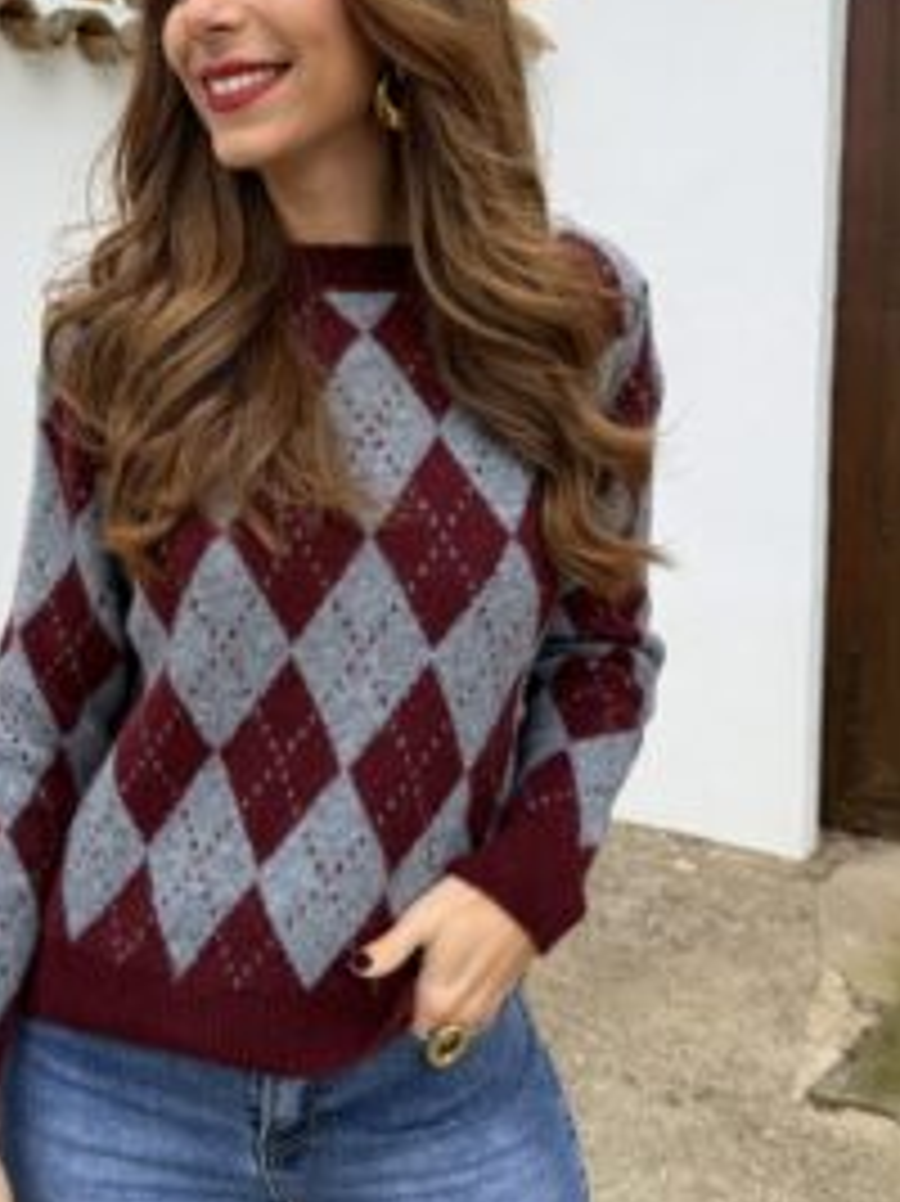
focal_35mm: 36
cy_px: 545
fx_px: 1249
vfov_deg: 51.3
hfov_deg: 39.3
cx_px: 333
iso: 80
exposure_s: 1/643
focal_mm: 6.76
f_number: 1.78
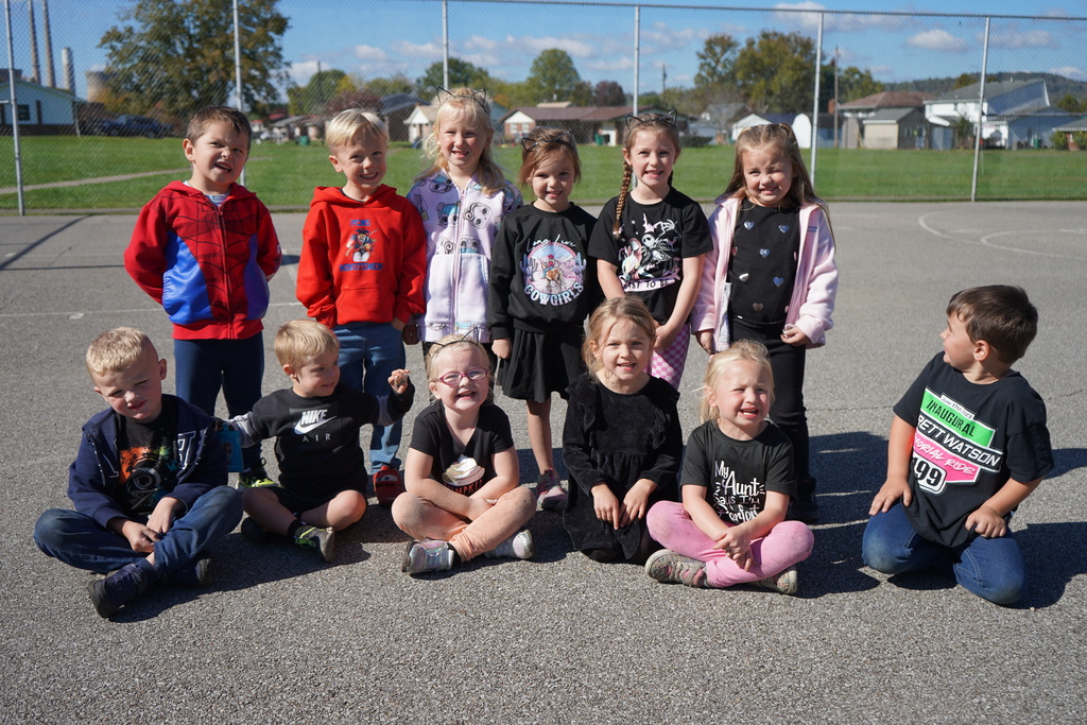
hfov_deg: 51.9
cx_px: 544
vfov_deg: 36.0
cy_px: 362
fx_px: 1117
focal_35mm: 37
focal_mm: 37
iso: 100
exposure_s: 1/800
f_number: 5
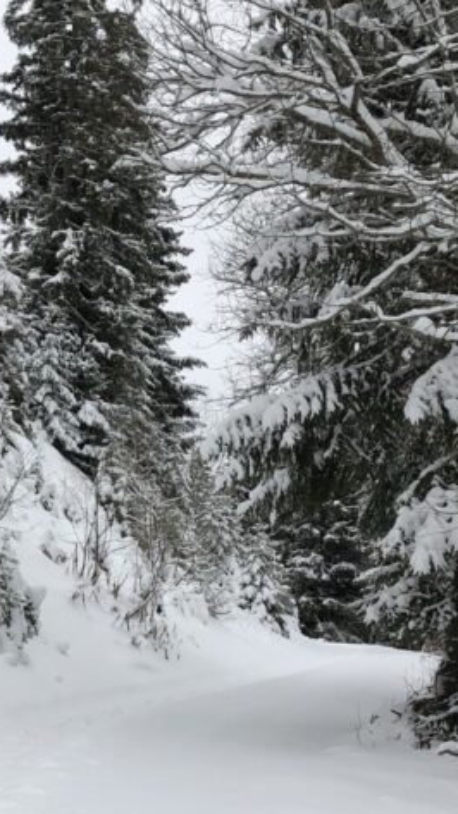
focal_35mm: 66
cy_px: 604
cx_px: 59
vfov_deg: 31.4
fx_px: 1425
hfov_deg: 18.0
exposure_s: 1/1600
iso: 20
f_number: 1.8
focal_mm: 4
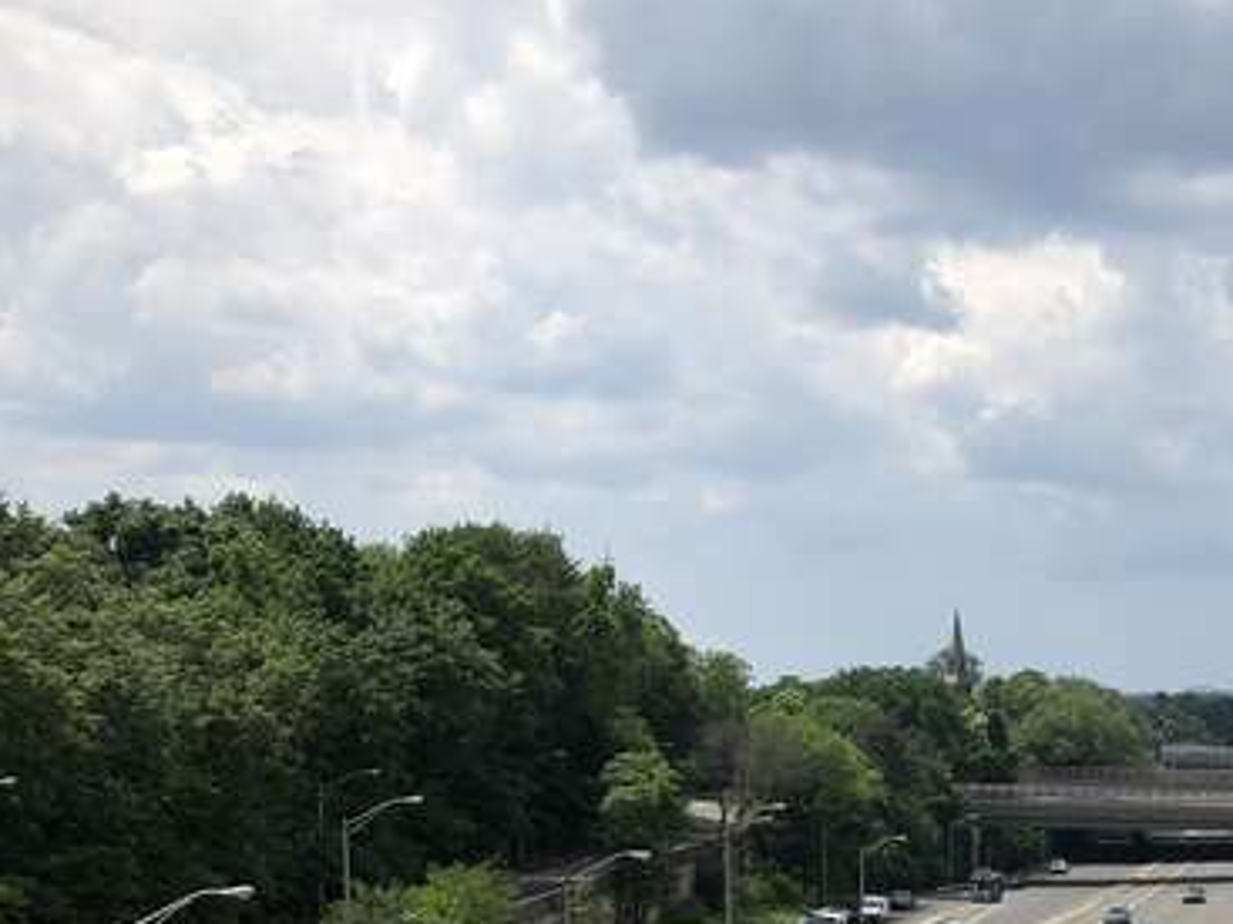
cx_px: 1233
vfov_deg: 23.2
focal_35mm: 61
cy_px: 890
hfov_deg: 29.6
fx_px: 2172
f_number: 1.8
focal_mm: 4
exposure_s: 1/2857
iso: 20
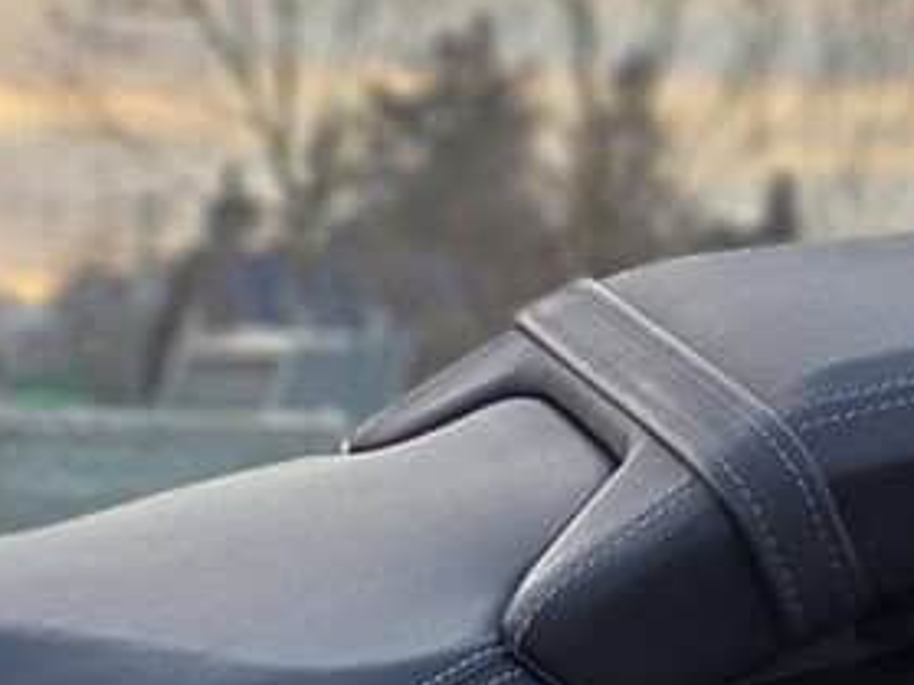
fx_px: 4460
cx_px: -613
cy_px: 1196
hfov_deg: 11.1
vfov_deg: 8.5
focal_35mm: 169
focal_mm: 5.4
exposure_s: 1/180
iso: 80
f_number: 1.8
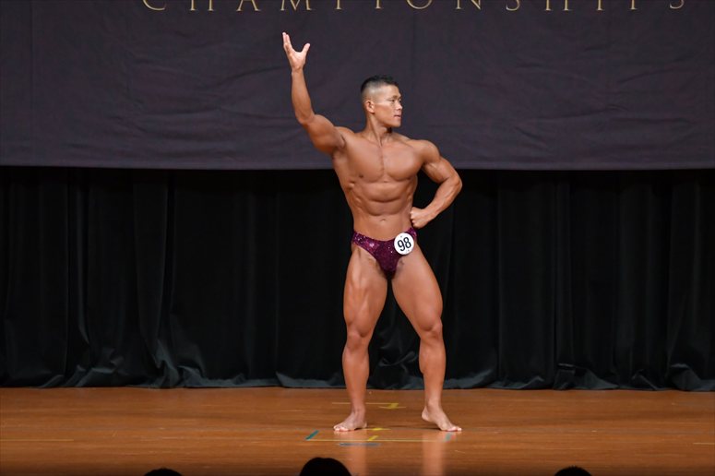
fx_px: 5360
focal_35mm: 270
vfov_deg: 5.1
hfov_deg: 7.6
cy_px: 238
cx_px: 358
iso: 4000
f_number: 5.6
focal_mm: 180
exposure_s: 1/400
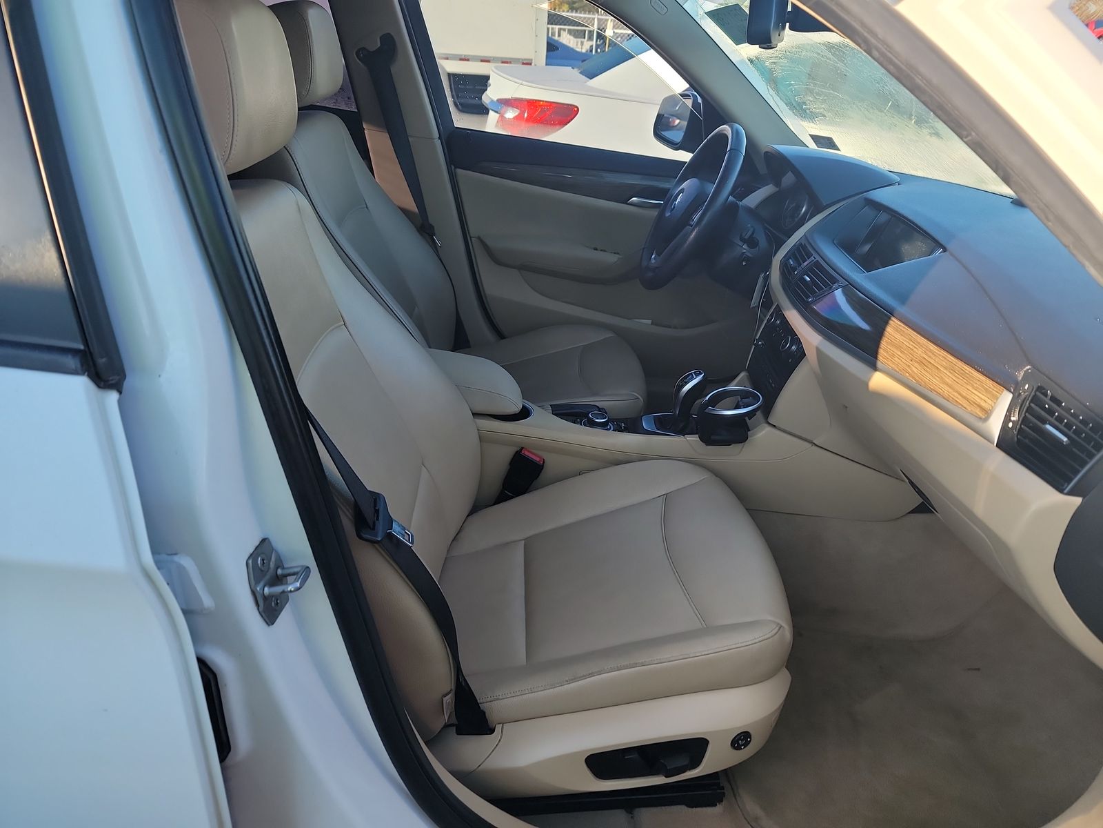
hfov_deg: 71.6
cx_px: 552
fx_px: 765
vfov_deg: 56.8
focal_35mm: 24
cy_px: 414
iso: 61
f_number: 1.8
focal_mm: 6.7
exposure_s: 1/119
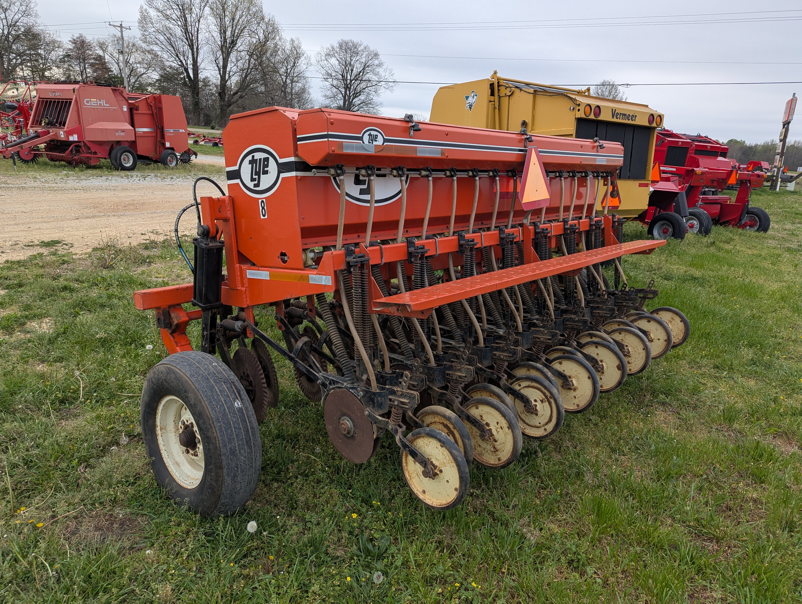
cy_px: 302
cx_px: 401
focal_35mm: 24
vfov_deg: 56.9
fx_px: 557
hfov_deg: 71.5
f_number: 1.85
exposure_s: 1/385
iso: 48
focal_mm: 6.81
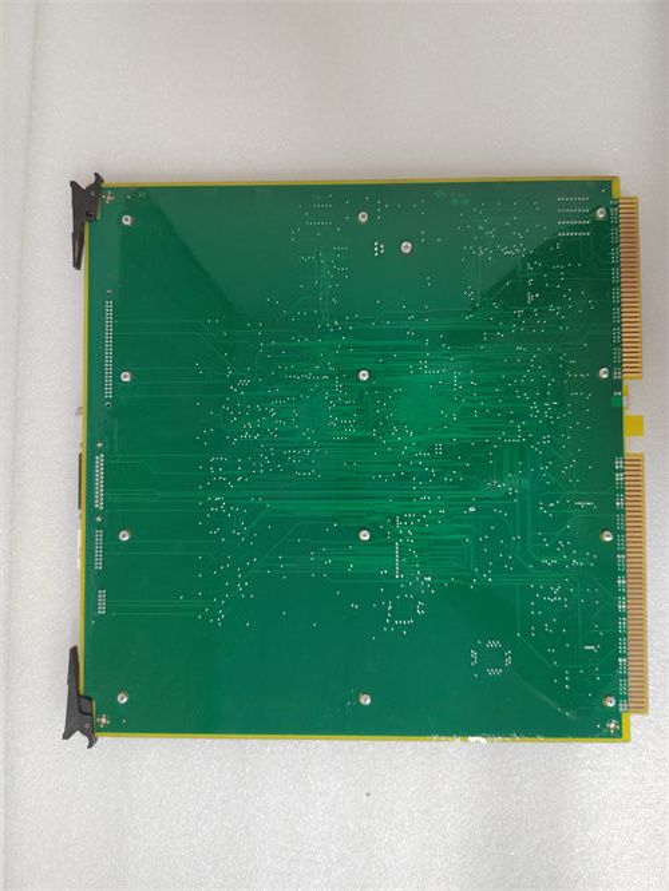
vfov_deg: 73.9
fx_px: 592
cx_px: 334
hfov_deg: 58.9
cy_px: 446
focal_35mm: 23
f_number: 1.9
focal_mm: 5.52
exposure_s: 1/50
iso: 1484
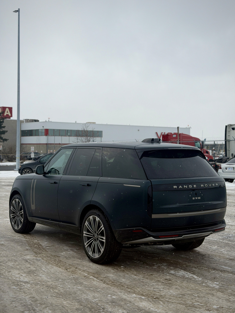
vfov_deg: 39.7
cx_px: 118
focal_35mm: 48
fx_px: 434
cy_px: 156
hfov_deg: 30.3
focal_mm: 6.76
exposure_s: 1/2976
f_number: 1.78
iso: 64
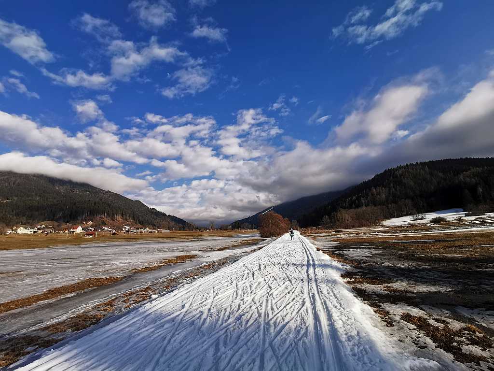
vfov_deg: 74.7
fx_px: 243
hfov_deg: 91.0
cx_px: 247
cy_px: 186
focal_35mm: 17
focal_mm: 2.26
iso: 50
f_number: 2.2
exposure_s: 1/1304
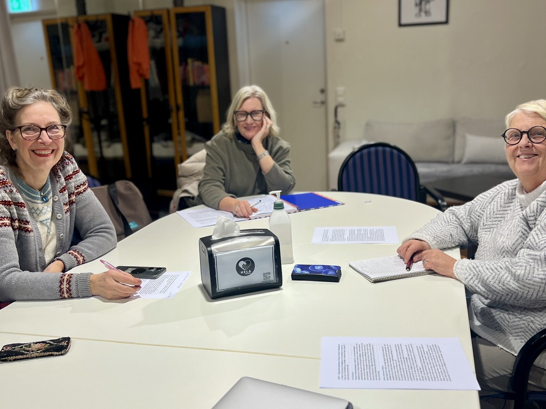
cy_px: 204
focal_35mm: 26
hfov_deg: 67.3
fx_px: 410
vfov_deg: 53.1
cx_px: 273
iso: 50
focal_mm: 5.7
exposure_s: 1/100
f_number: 1.5
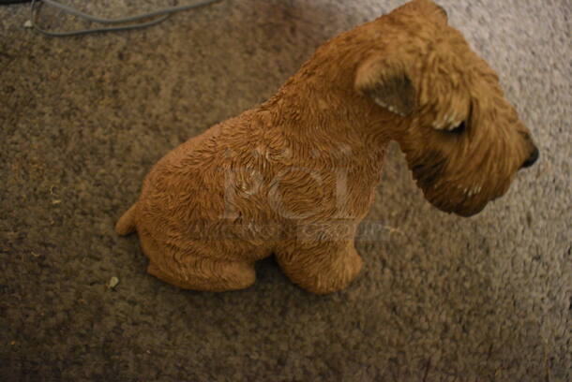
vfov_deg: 38.4
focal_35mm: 34
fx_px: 549
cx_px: 286
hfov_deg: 55.1
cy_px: 191
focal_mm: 23
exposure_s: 1/20
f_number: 3.8
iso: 3200
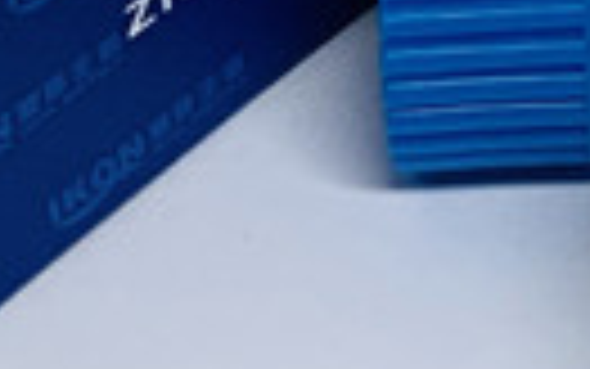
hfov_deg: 9.5
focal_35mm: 211
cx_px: 1018
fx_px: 3394
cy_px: -1008
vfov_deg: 5.5
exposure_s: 1/50
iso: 80
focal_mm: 4.25
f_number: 1.8
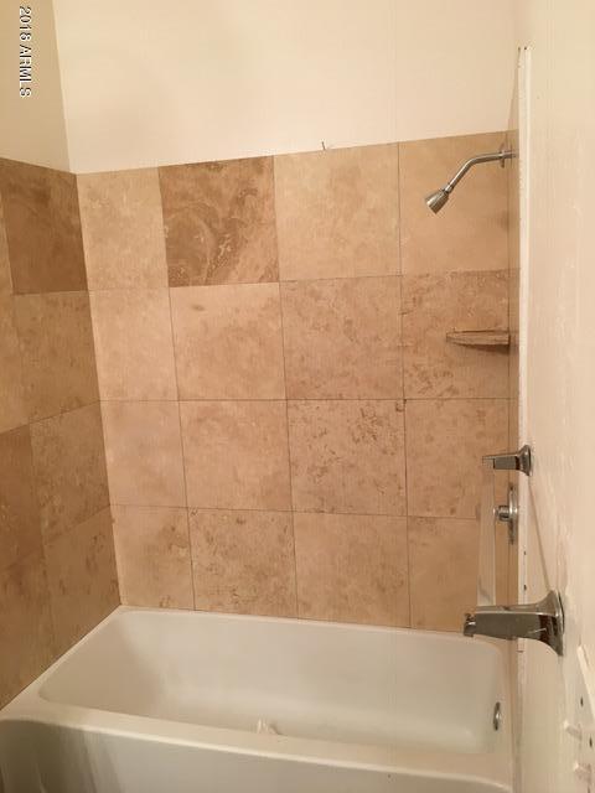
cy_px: 396
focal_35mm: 29
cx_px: 298
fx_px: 665
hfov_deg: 48.2
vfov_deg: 61.7
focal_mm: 4.15
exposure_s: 1/30
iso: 64
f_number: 2.2
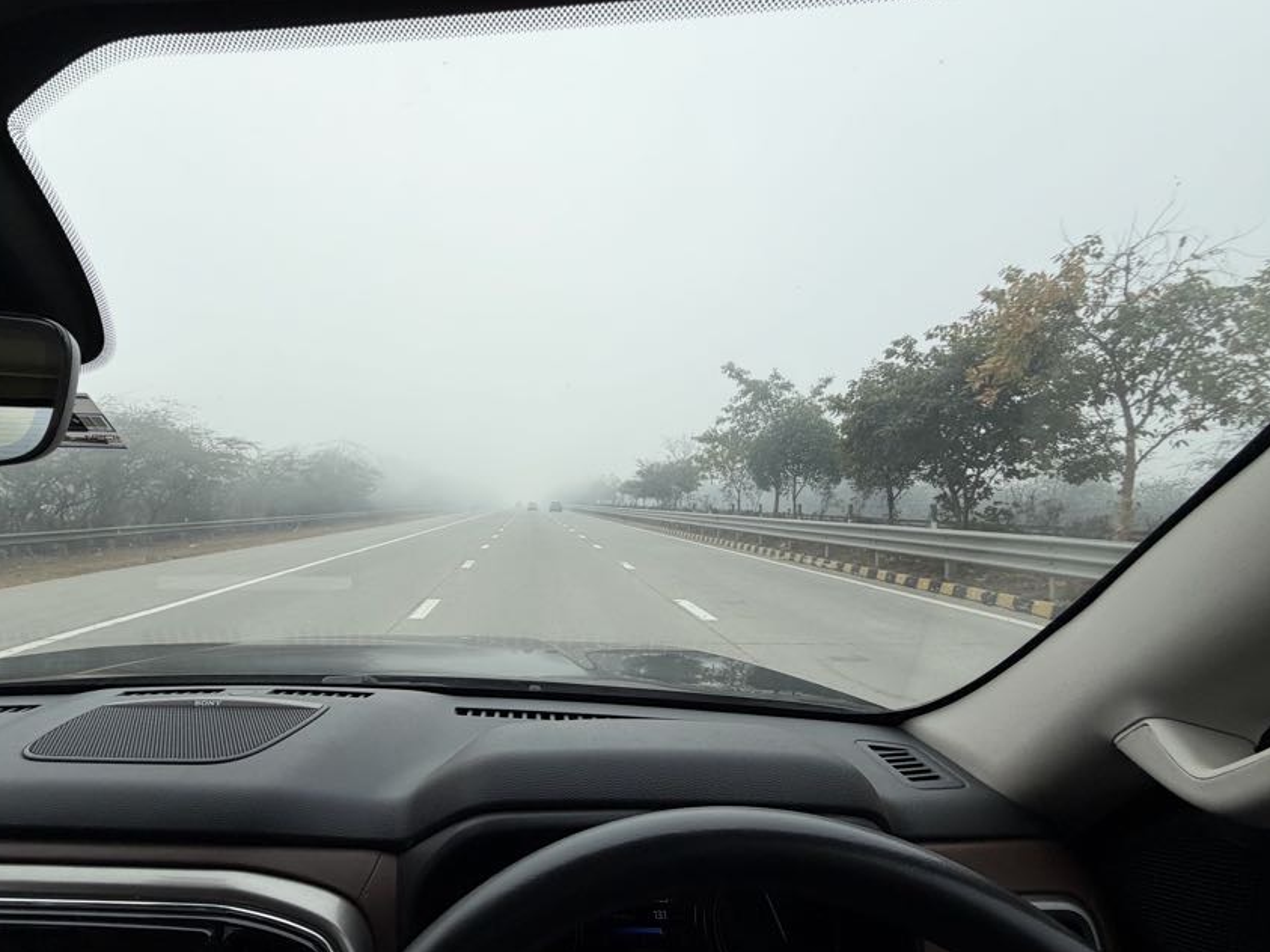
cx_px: 515
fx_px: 624
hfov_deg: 90.0
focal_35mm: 17
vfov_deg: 74.5
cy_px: 524
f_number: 2.2
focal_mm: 2.22
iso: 40
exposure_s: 1/672
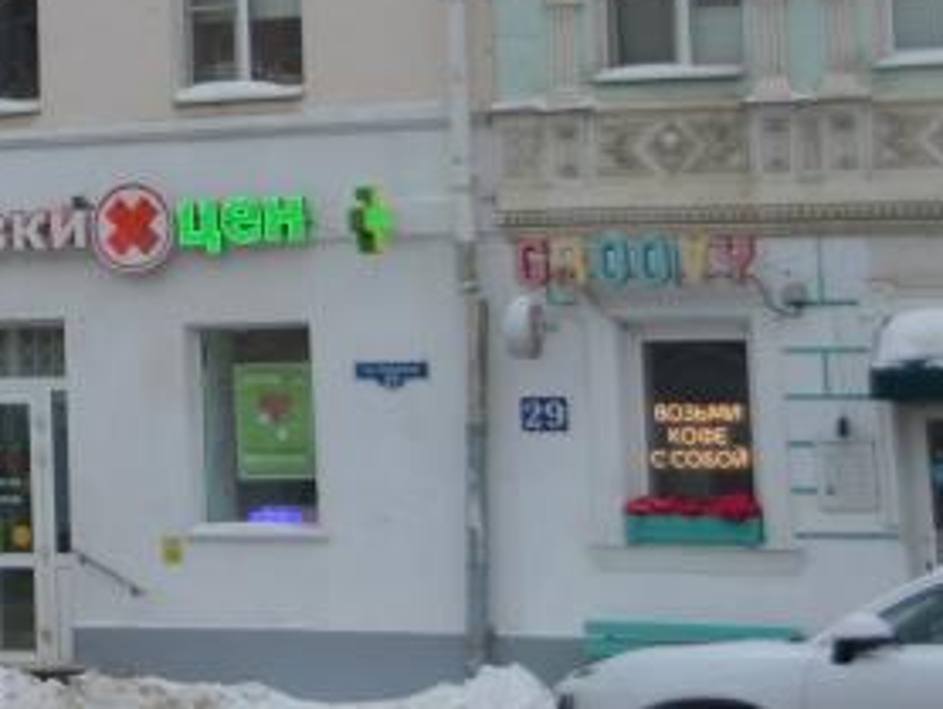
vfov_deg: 9.5
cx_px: -512
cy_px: -195
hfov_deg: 12.2
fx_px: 4193
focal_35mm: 154
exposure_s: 1/1250
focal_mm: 29
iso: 400
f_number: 5.6
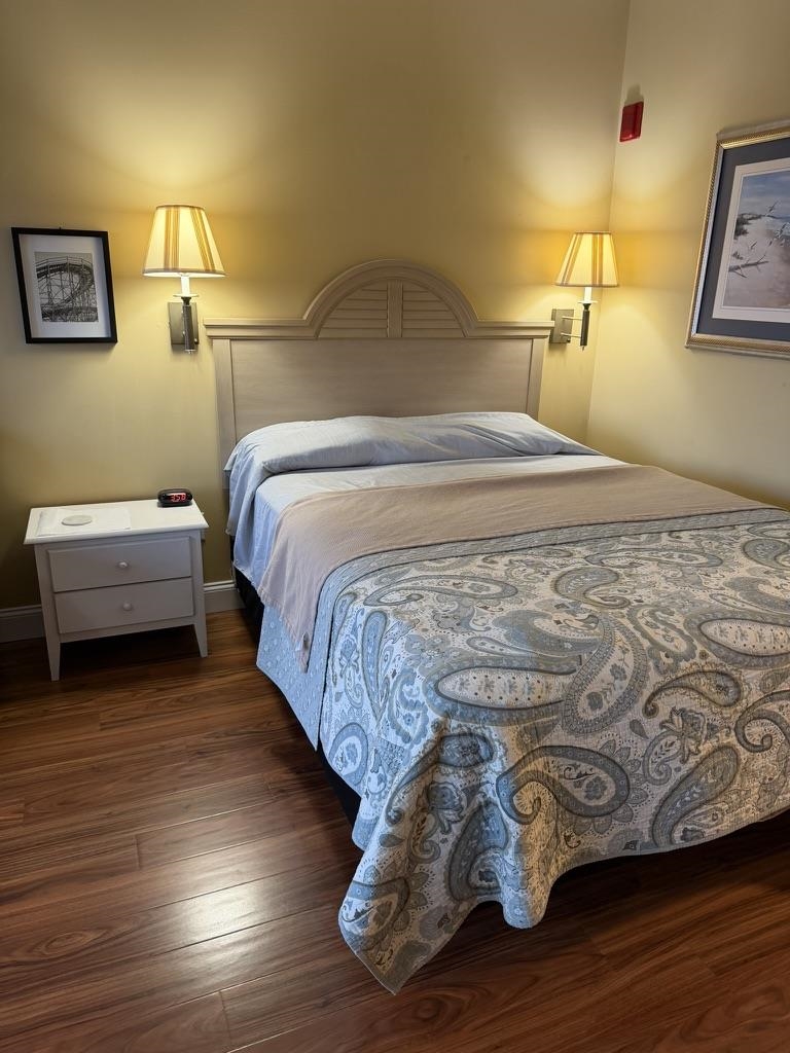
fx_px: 730
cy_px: 526
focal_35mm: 24
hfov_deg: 56.8
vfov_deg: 71.6
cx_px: 395
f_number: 1.78
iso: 200
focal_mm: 6.76
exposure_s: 1/60
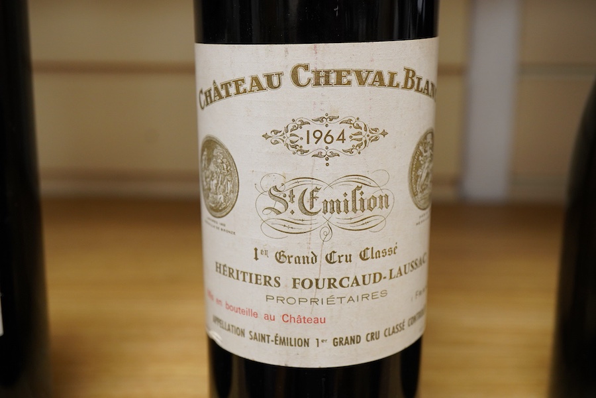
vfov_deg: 29.9
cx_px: 298
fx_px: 745
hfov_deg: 43.6
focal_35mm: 45
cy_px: 199
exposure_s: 1/125
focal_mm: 30
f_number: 8
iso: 1250
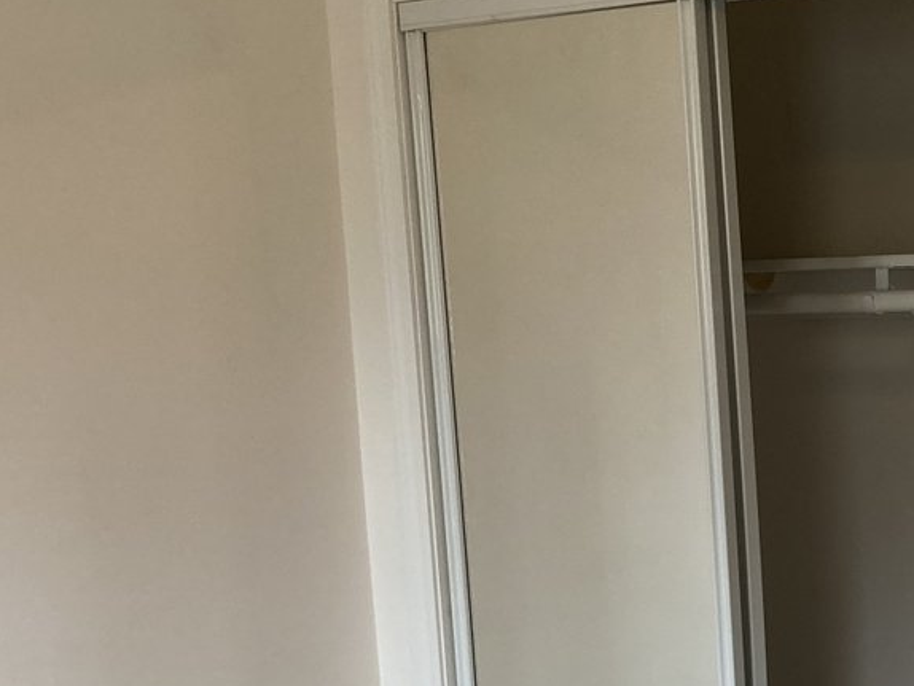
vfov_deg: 18.5
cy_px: 665
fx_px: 2060
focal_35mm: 78
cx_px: 1016
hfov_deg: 23.4
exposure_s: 1/120
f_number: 1.8
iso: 50
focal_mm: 3.99
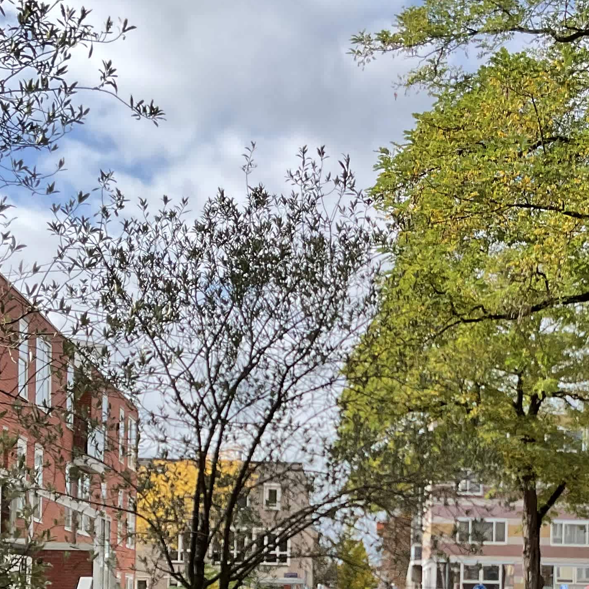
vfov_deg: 22.7
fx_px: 1405
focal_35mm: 73
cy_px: 594
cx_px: 437
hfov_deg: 23.4
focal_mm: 3
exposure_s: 1/691
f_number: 1.8
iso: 16
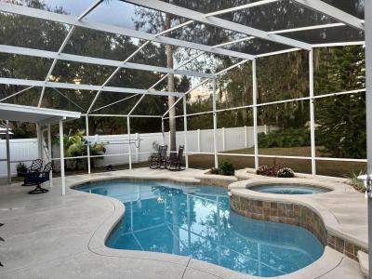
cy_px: 140
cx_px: 186
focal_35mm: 26
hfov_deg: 67.3
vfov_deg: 53.1
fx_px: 279
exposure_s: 1/121
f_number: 1.6
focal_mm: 5.96
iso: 125
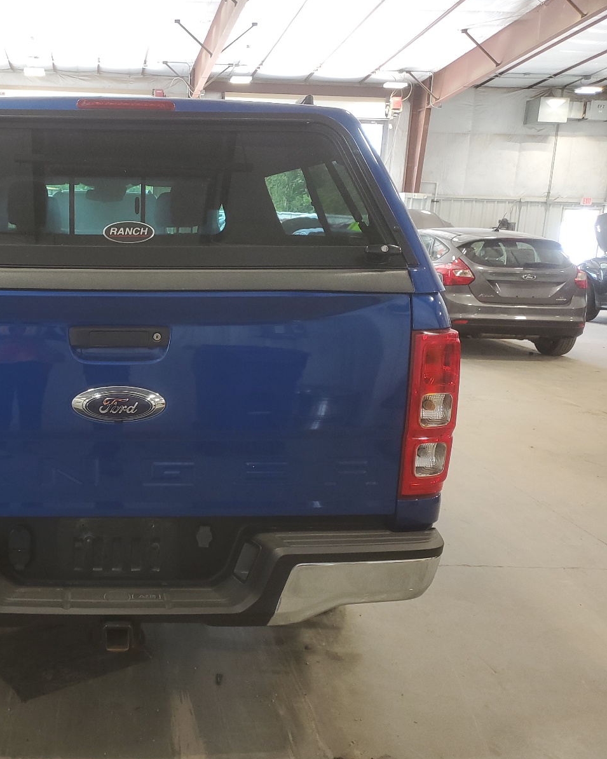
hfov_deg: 41.0
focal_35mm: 34
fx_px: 764
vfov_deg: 52.8
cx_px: 99
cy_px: 380
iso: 85
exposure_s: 1/60.2
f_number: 1.5
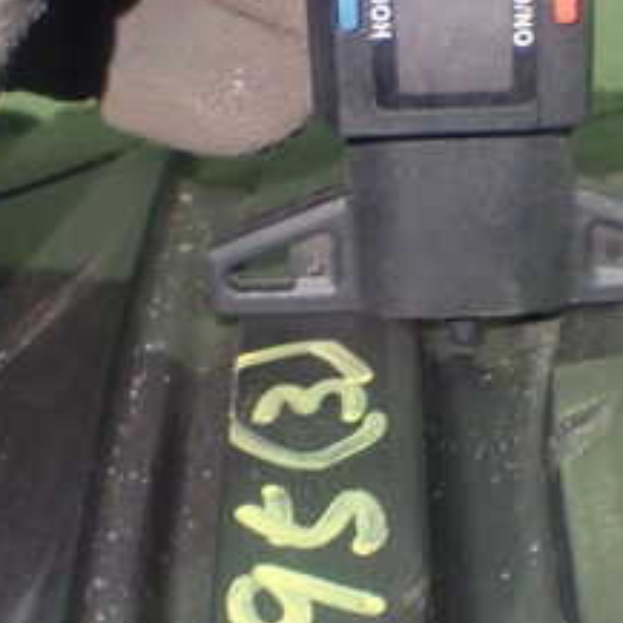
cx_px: 411
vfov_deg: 19.7
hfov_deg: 19.7
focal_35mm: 88
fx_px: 1792
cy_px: 347
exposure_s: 1/15
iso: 800
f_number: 2.5
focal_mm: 6.37
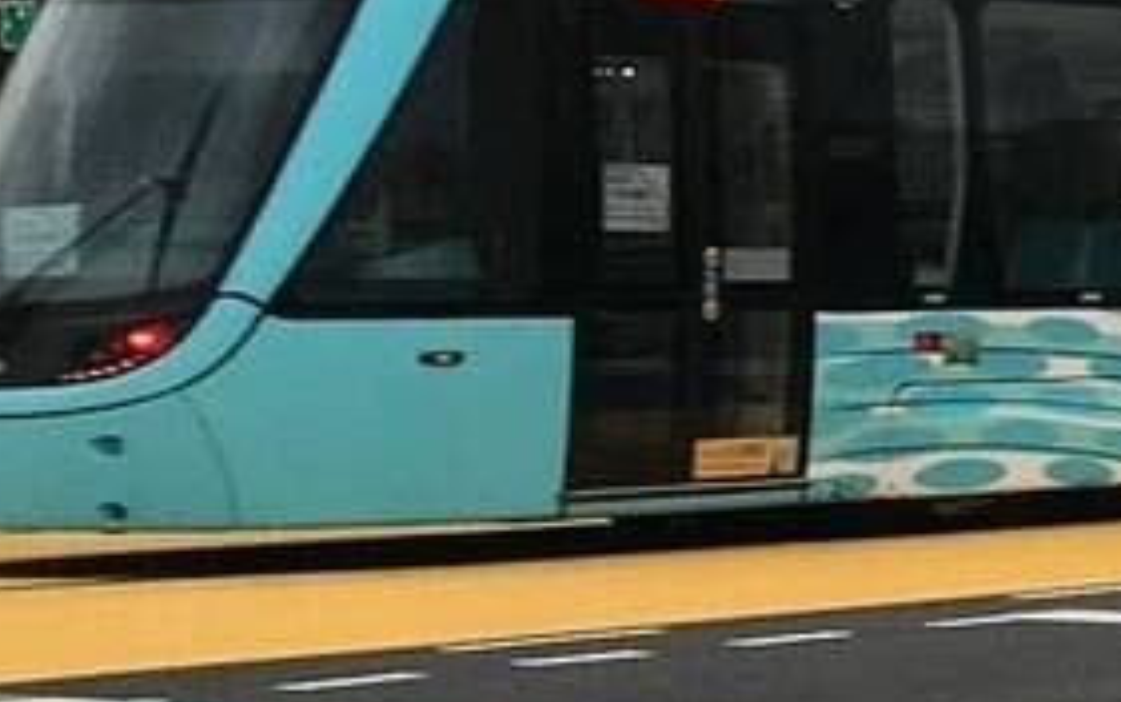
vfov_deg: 7.7
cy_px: 24
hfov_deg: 11.1
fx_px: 5166
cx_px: 2298
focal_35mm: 169
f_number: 1.8
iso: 20
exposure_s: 1/172
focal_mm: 3.99
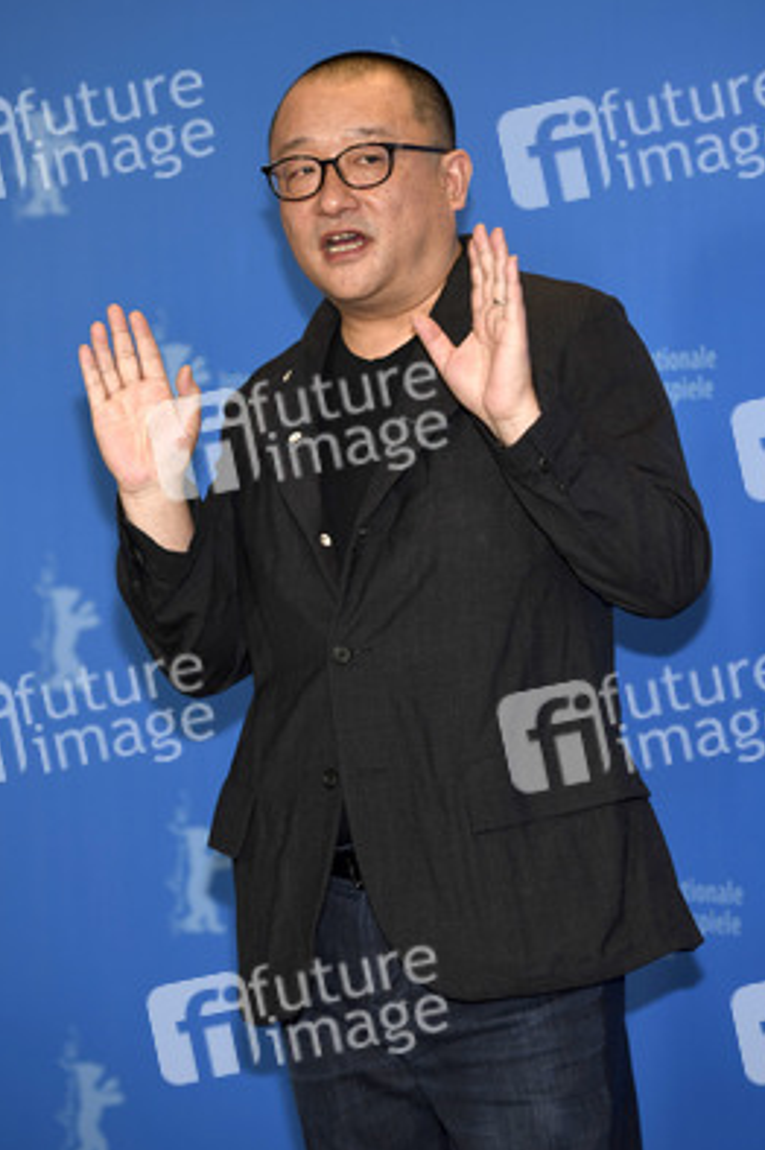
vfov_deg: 15.5
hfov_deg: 10.4
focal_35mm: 132
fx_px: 4215
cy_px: 578
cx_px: 382
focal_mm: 130
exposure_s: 1/400
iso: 800
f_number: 3.5
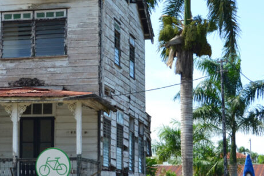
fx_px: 881
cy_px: 87
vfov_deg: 11.4
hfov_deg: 16.8
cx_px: 34
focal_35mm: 120
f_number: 7.1
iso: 100
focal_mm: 35
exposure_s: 1/200
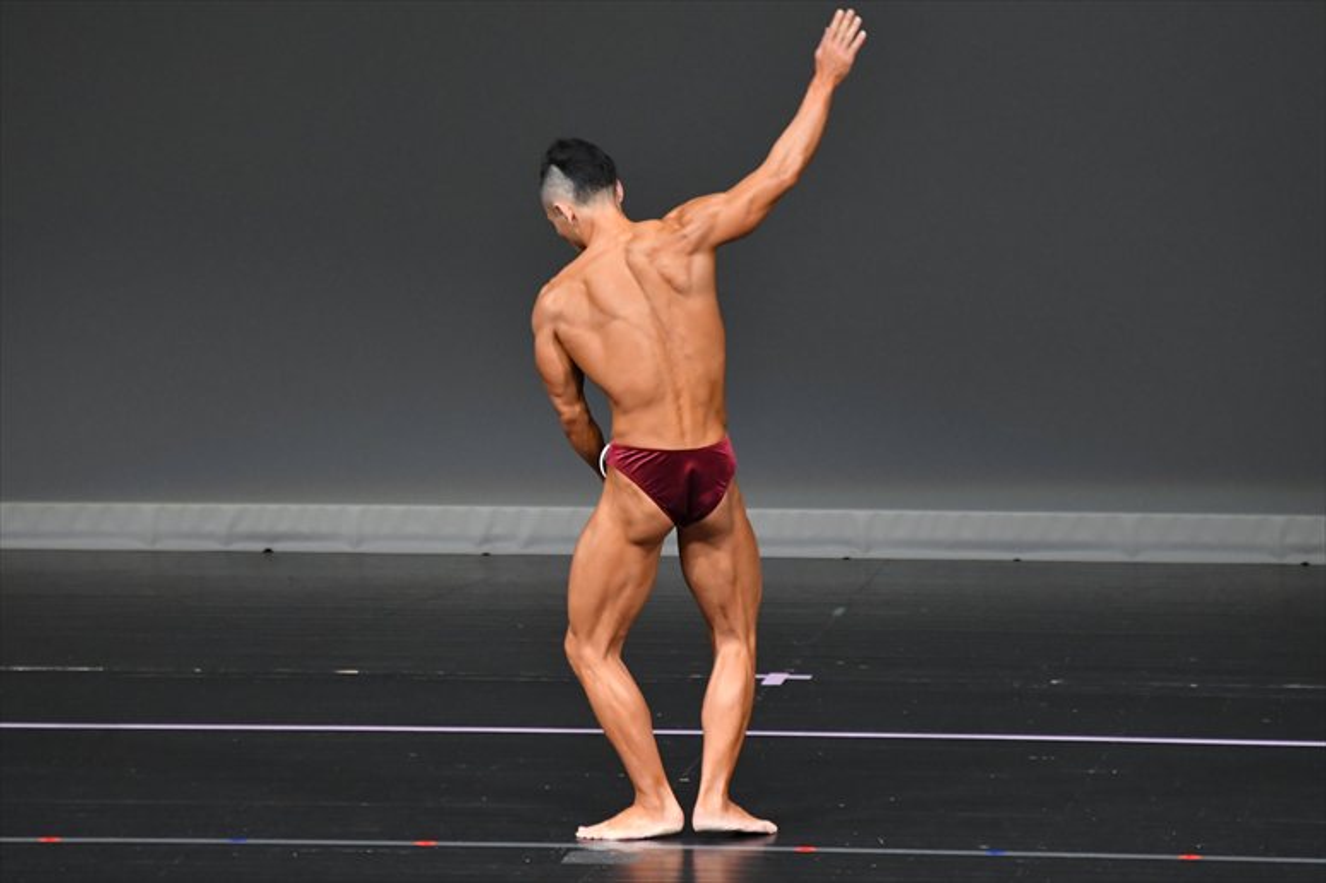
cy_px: 442
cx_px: 663
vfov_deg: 4.0
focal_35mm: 345
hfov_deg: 6.0
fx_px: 12701
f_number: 5.6
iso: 4000
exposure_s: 1/400
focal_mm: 230
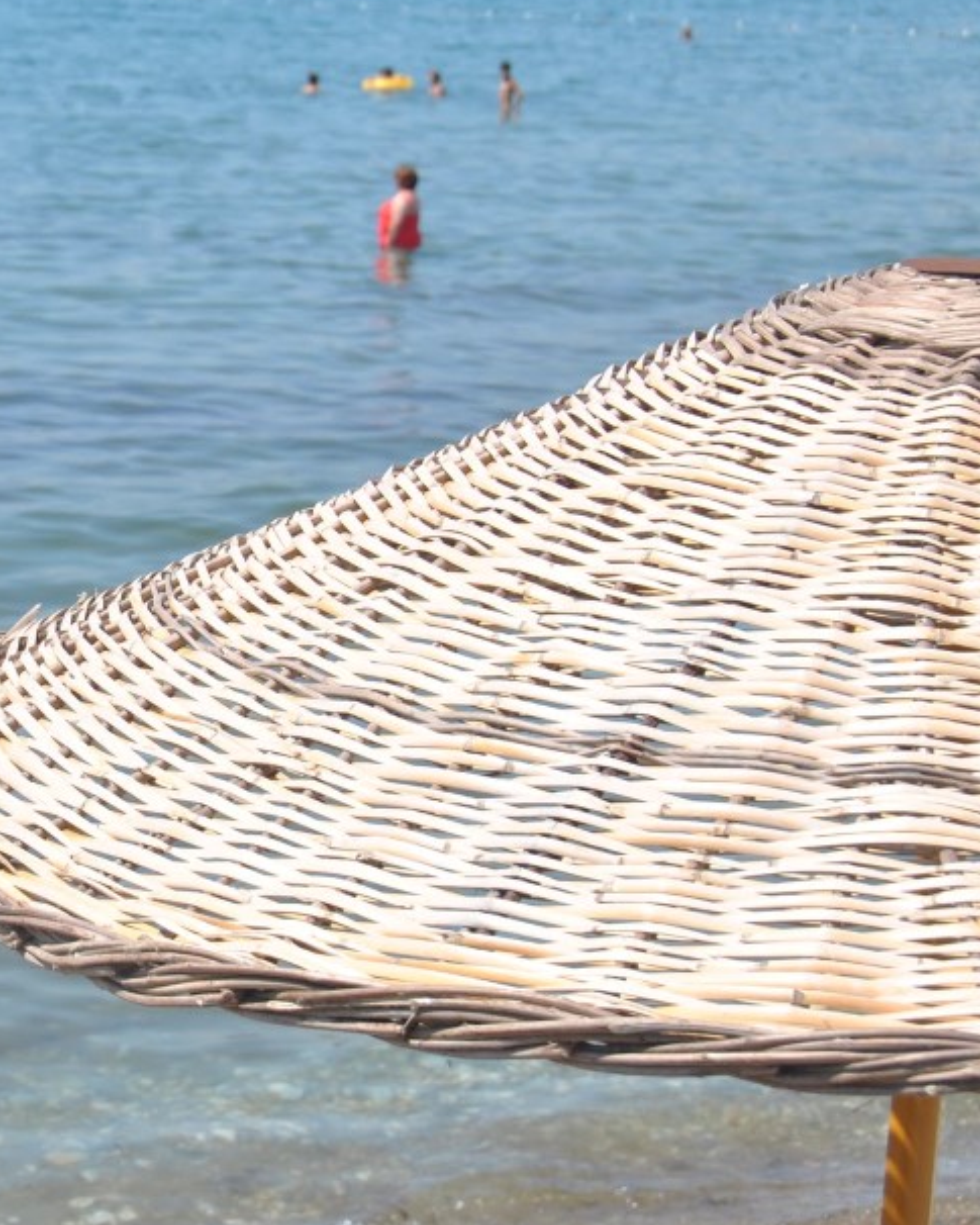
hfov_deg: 13.5
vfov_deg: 17.2
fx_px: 4060
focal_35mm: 112
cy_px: 615
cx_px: -58
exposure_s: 1/250
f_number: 8
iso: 100
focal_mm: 42
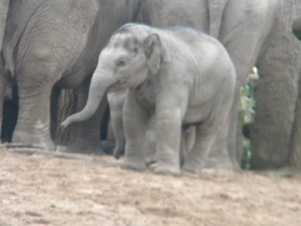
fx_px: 3600
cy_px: 113
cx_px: 150
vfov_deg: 3.6
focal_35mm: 414
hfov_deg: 4.8
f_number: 5.4
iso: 800
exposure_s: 1/109
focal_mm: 75
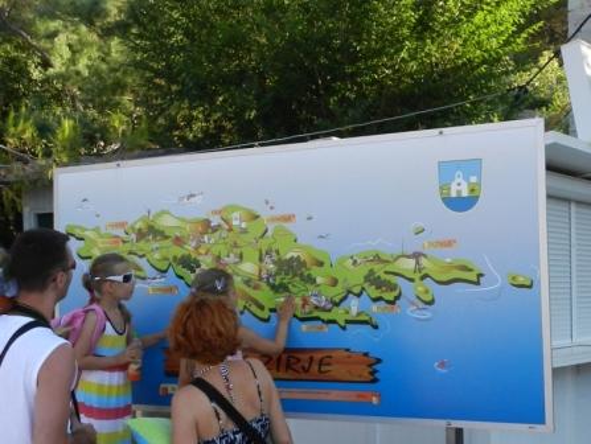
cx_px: 296
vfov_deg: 59.0
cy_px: 222
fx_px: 393
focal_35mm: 23
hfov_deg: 73.9
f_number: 3.4
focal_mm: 4
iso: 160
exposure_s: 1/400
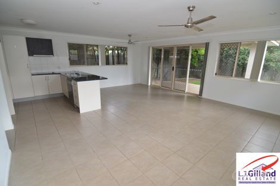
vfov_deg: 72.0
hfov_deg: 95.0
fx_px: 128
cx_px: 140
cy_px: 93
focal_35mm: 16
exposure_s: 1/60
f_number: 4
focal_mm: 11
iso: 400
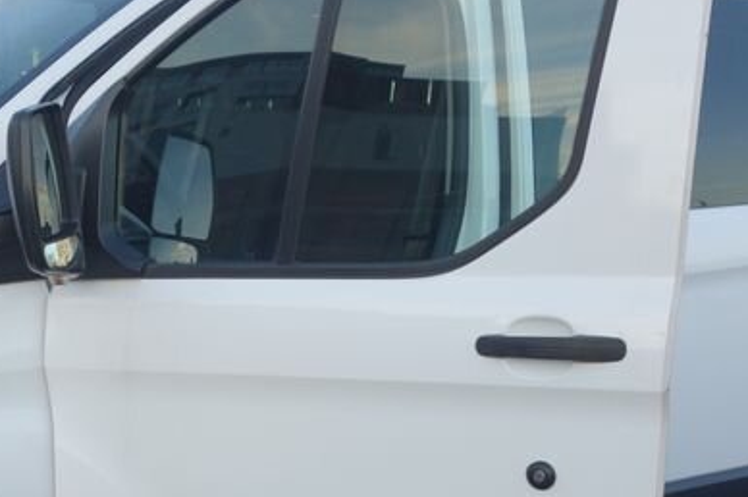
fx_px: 1536
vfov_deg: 18.2
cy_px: 402
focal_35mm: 74
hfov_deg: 27.2
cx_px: 233
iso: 125
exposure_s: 1/100
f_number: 3.2
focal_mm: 10.4
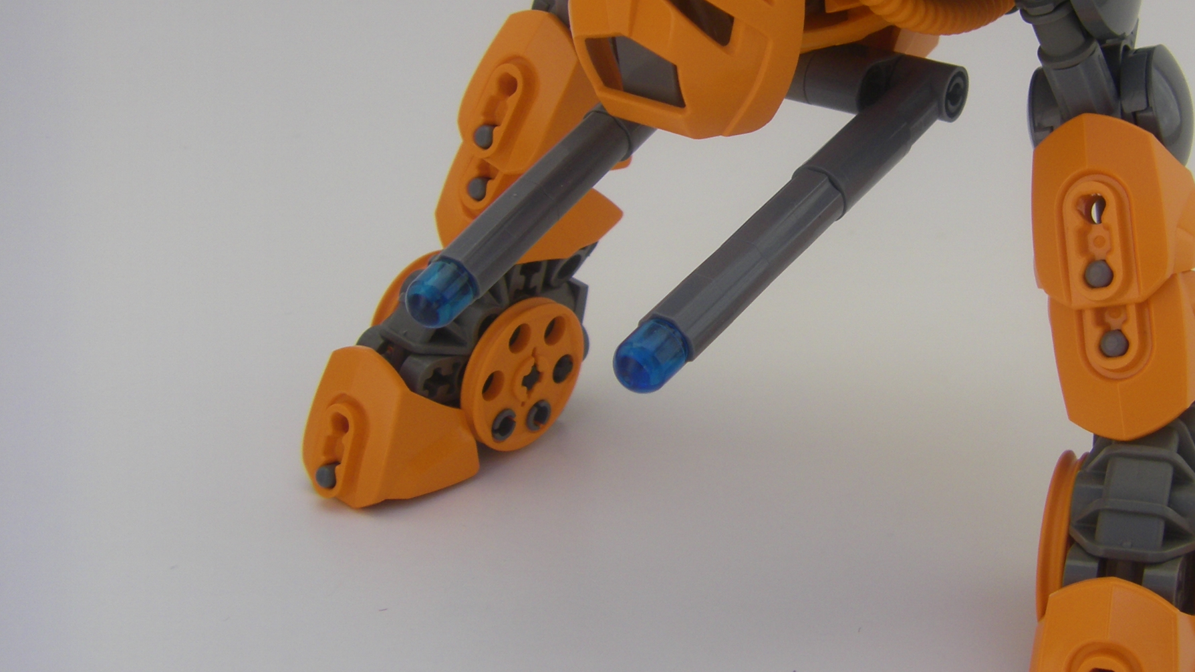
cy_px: 192
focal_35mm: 60
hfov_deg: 34.5
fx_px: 1901
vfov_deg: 19.9
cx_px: 828
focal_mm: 6.3
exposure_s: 1/125
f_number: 7
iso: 64
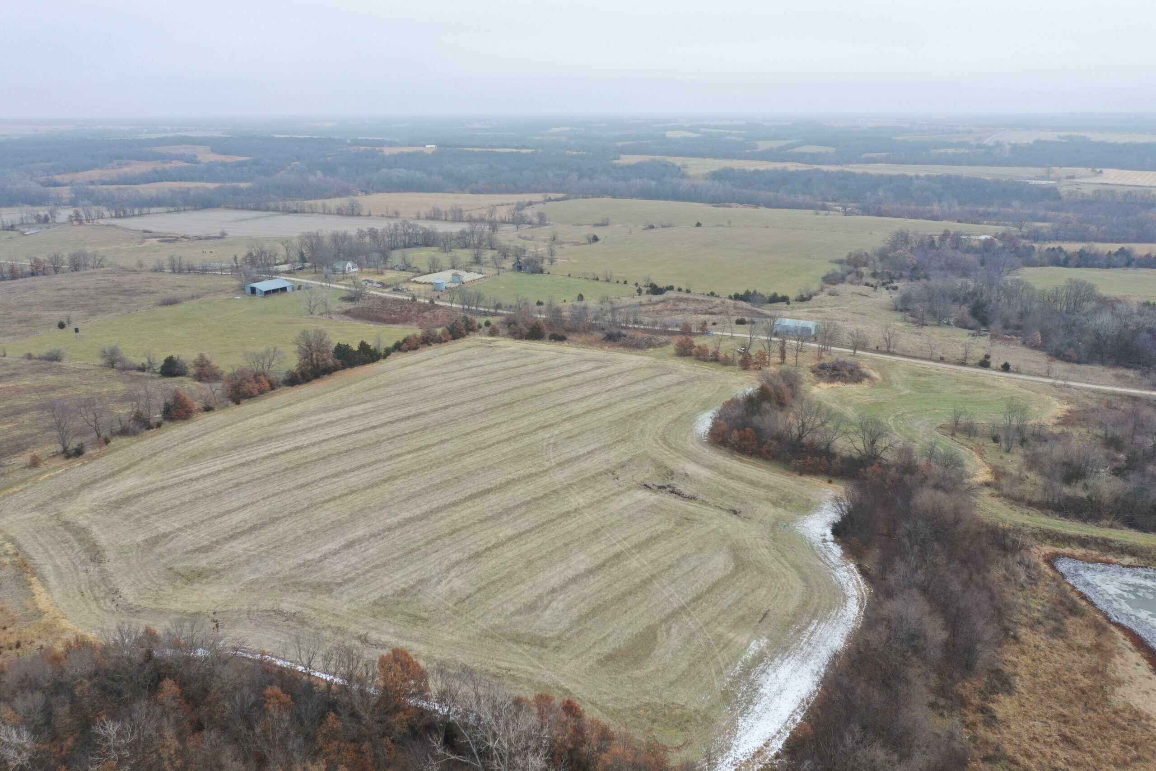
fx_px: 899
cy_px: 386
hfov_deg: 65.5
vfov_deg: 46.4
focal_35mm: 28
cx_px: 578
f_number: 4.5
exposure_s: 1/200
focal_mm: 10.26
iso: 100
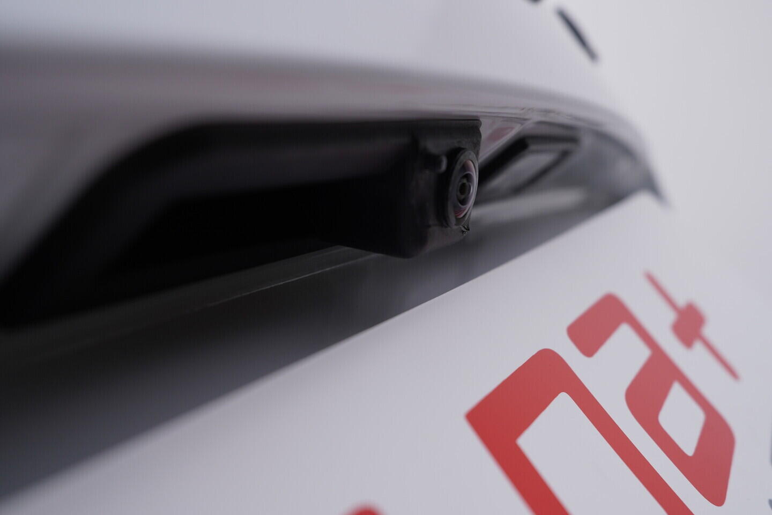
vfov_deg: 36.9
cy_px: 258
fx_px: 772
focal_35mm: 36
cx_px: 386
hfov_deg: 53.1
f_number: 4.5
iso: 125
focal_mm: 24
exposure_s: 1/100
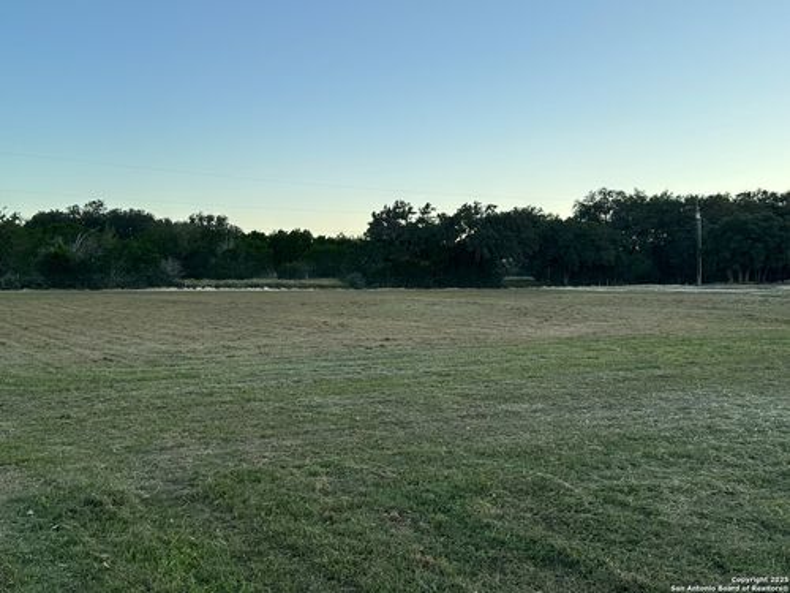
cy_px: 296
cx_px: 395
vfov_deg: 39.7
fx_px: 822
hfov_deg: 51.4
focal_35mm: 36
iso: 80
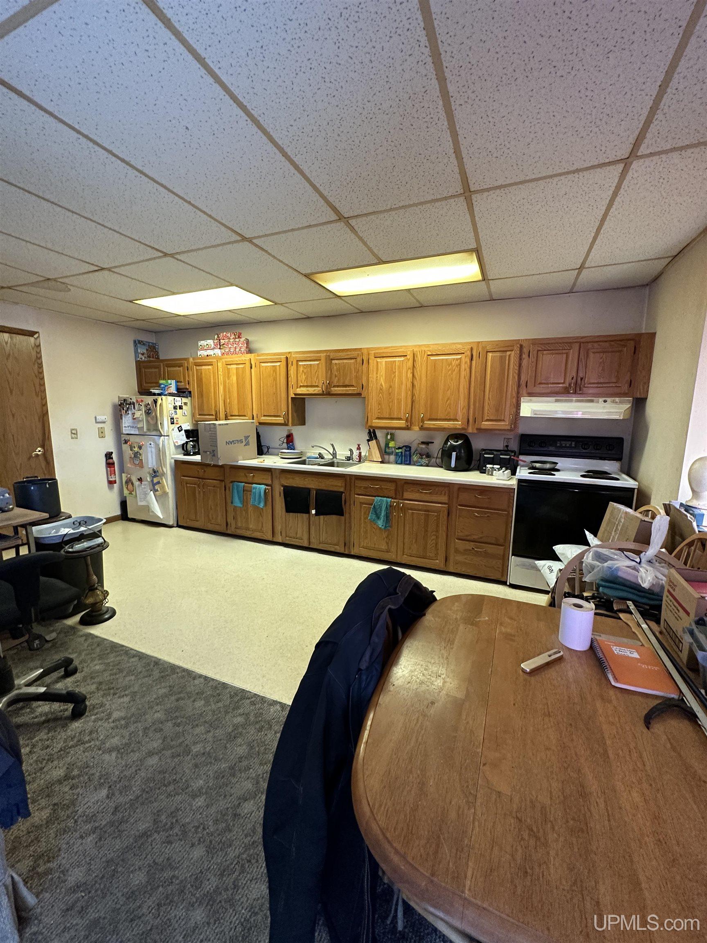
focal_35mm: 14
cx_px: 354
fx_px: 381
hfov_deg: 85.7
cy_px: 472
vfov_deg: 102.1
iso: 320
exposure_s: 1/64
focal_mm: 2.22
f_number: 2.2
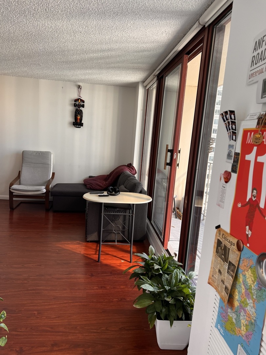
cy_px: 178
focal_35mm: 26
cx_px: 133
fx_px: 266
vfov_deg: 67.3
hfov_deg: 53.1
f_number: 1.5
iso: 50
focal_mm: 5.7
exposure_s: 1/120
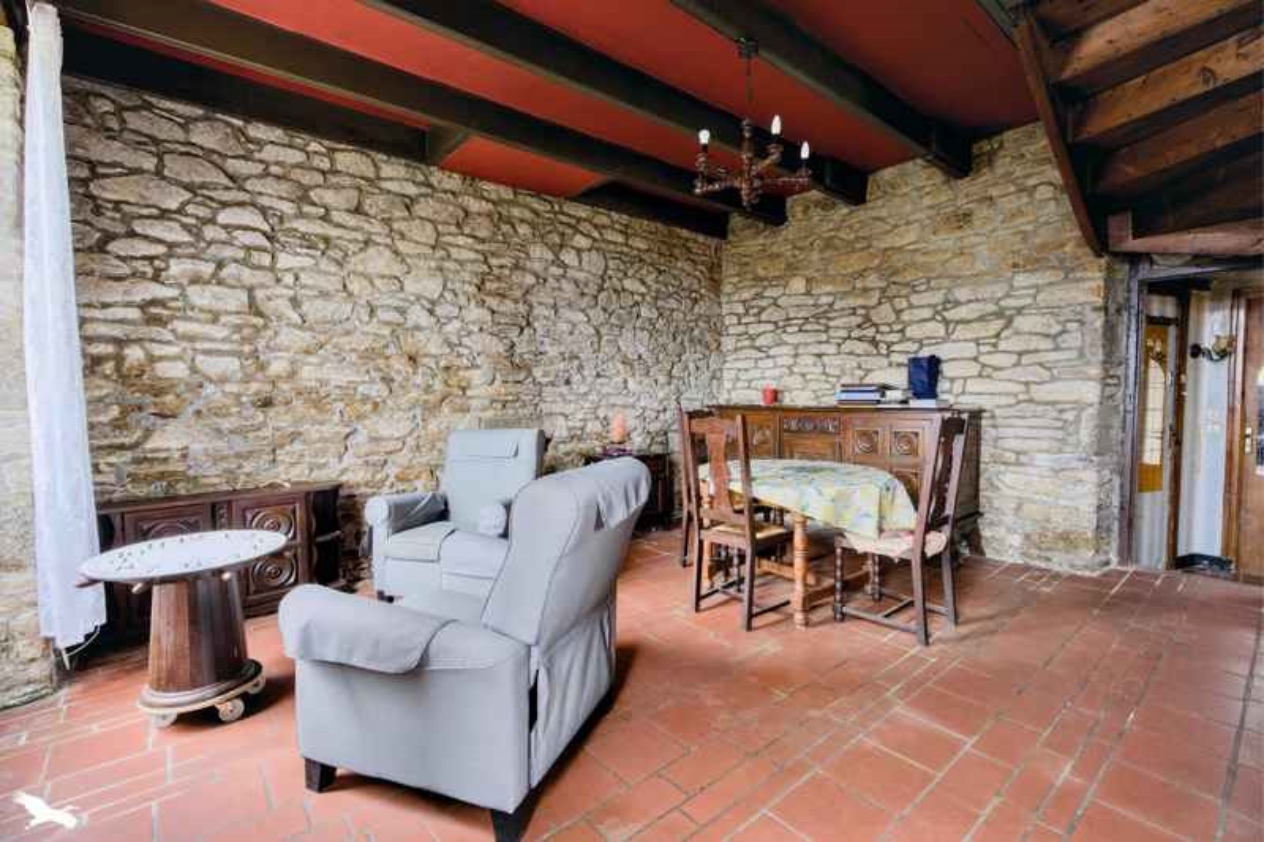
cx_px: 632
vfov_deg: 73.7
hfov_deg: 96.7
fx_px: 562
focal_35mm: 16
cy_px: 421
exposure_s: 1/10
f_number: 8
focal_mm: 16
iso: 800
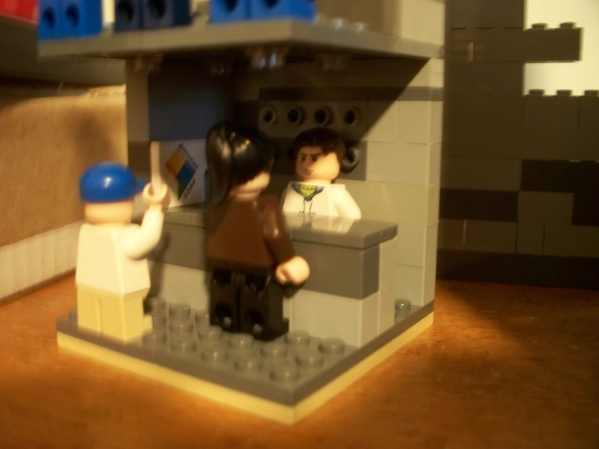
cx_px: 300
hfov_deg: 51.4
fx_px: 623
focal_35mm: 36
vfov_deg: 39.7
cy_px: 224
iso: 400
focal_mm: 7.54
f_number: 2.8
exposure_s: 1/2
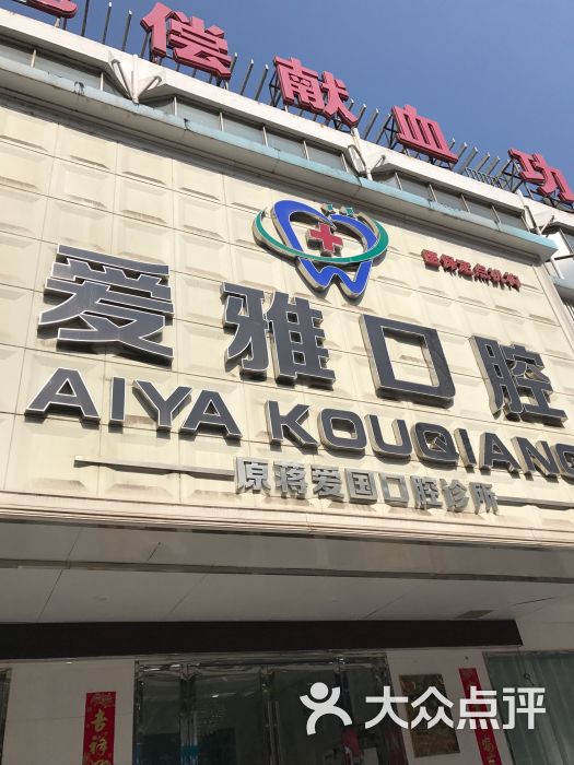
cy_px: 382
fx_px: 619
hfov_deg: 49.7
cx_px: 287
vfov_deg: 63.4
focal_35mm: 28
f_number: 1.8
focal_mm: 3.99
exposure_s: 1/4566
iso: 20
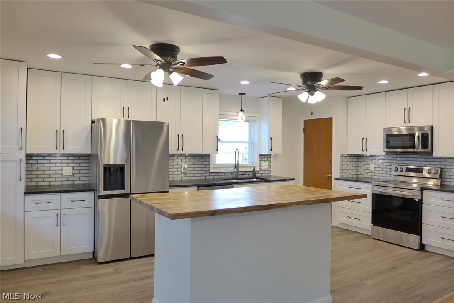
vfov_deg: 53.2
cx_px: 227
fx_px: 303
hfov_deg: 73.7
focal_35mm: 24
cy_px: 152
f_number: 1.4
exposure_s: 1/160
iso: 160
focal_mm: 4.7
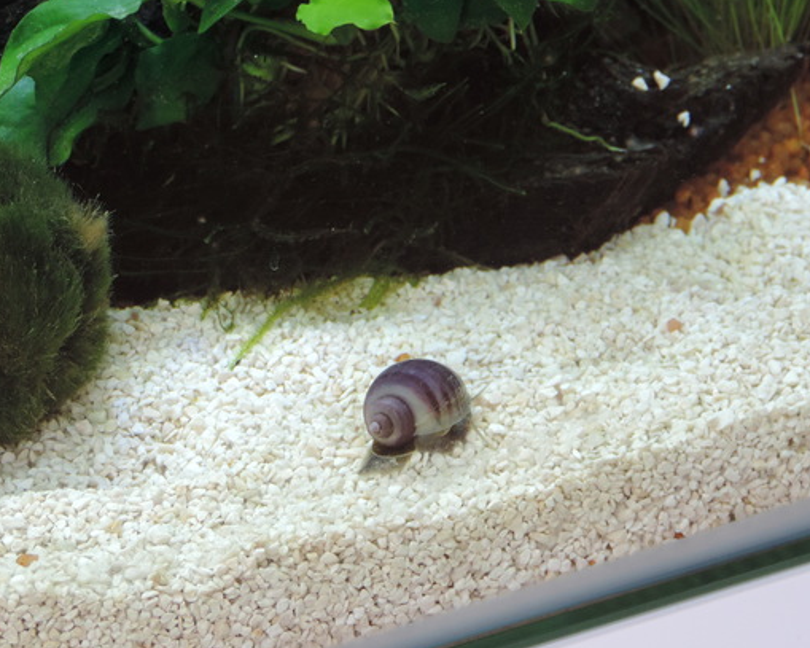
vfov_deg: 6.8
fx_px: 5441
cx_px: 403
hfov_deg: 8.5
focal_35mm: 227
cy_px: 298
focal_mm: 33
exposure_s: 1/30
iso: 400
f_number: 4.6
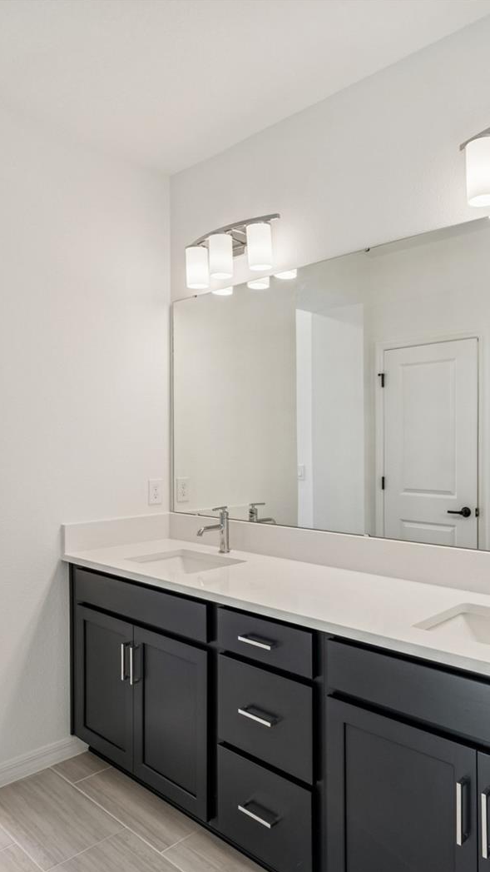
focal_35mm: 24
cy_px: 440
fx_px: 554
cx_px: 290
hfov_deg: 47.5
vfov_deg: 76.3
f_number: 7.1
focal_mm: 10
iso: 100
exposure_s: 1/80
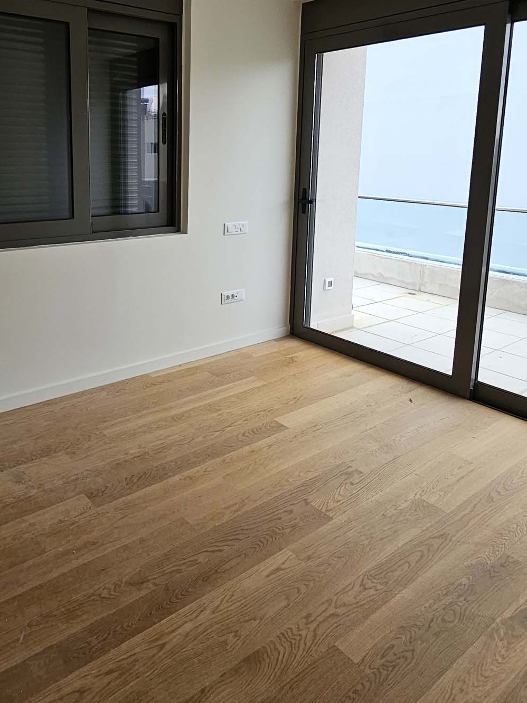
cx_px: 195
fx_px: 508
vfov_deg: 68.0
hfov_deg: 54.2
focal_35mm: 25
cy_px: 251
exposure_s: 1/359
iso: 200
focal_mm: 2.2
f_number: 2.2
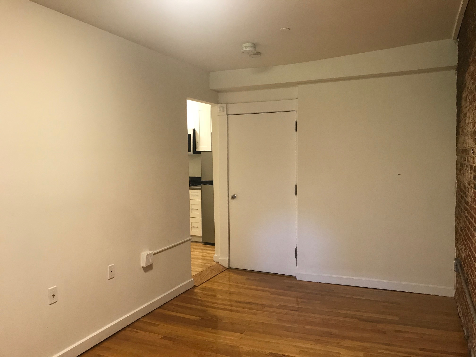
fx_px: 385
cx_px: 238
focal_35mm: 28
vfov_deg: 49.7
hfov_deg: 63.4
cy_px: 178
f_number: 1.8
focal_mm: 3.99
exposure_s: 1/20
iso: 40
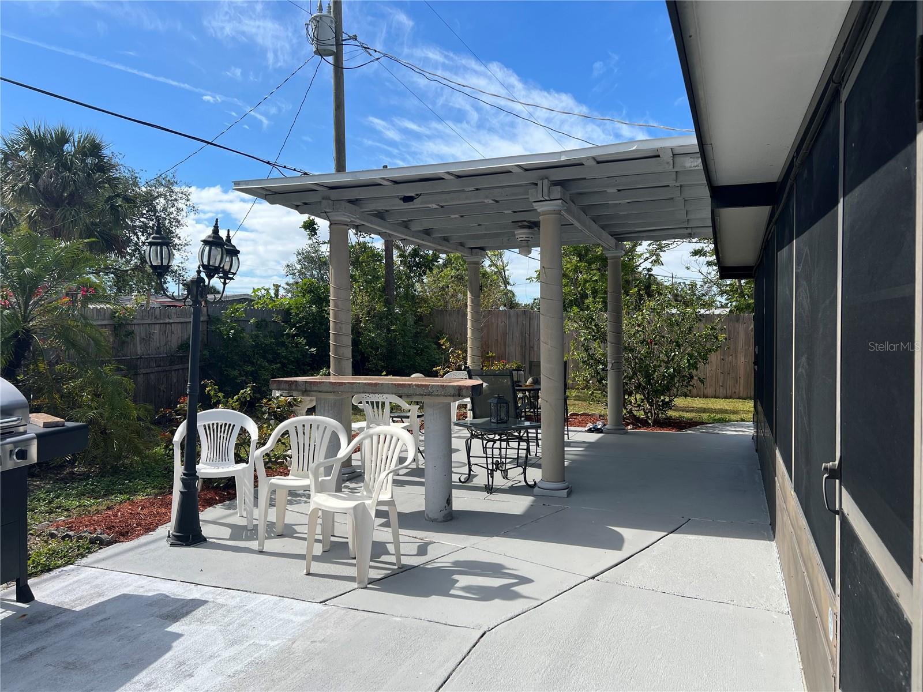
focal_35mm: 26
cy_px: 346
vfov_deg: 53.1
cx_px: 462
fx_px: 693
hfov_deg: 67.3
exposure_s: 1/4831
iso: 50
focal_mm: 5.7
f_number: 1.5
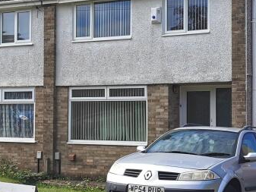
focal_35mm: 82
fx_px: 607
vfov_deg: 18.0
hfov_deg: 23.8
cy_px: 92
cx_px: 135
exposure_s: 1/5181
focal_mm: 5.56
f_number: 1.6
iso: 50
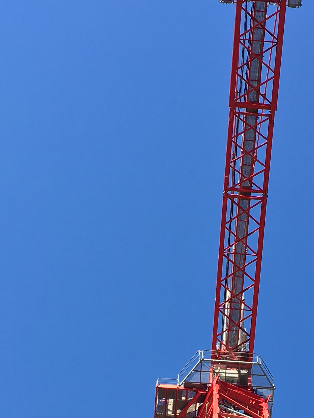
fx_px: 1004
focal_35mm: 83
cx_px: 222
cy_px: 361
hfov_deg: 17.7
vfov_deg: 23.1
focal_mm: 4.15
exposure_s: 1/578
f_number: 2.2
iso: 25
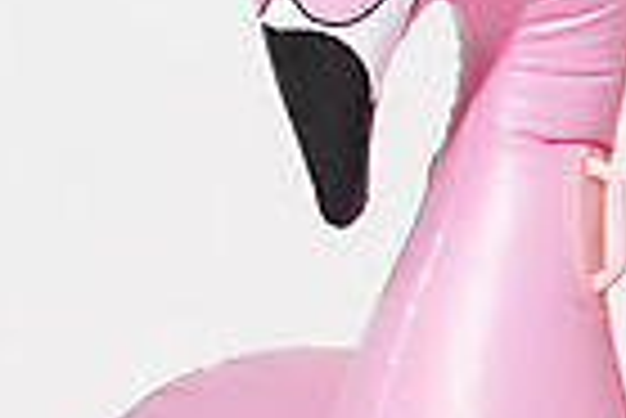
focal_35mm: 280
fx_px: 4874
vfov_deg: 4.9
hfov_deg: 7.2
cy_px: 220
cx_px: 939
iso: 100
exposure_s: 1/125
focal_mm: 65
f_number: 18
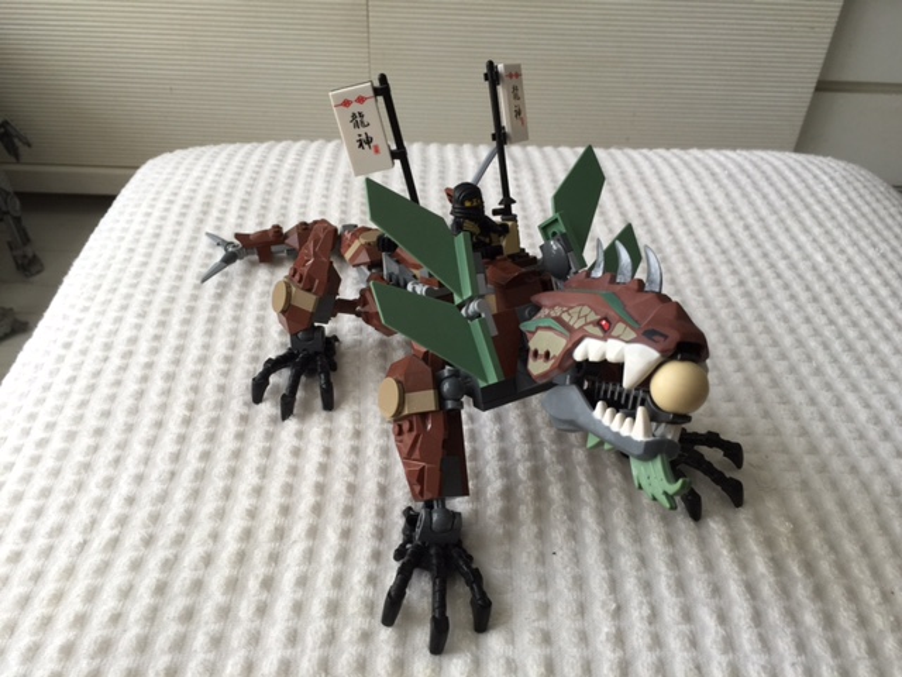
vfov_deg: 48.2
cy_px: 338
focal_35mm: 29
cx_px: 451
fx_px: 756
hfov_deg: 61.7
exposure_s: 1/30
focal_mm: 4.15
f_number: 2.2
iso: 32
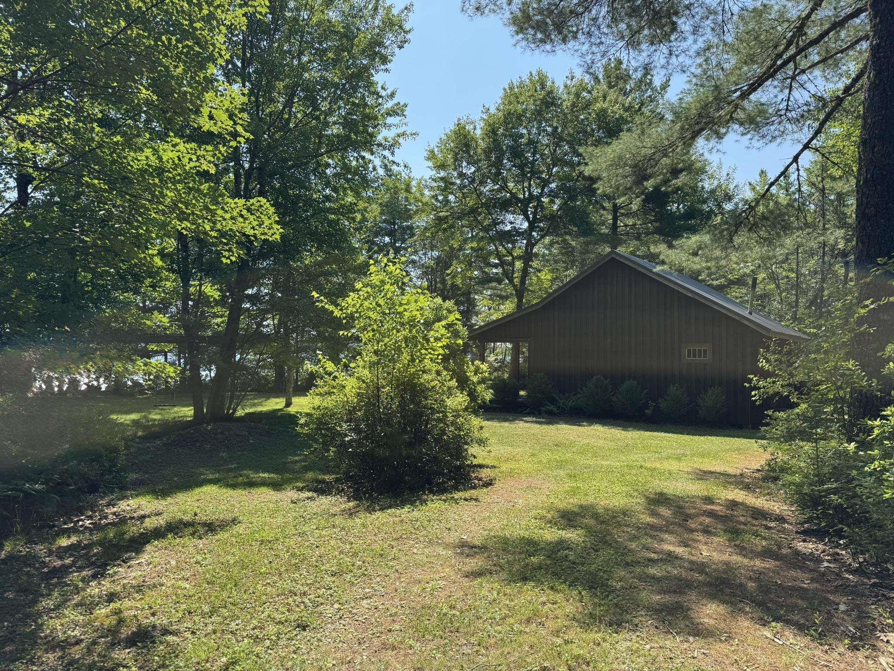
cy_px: 336
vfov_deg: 56.8
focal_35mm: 24
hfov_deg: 71.6
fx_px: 620
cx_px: 447
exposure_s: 1/2041
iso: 80
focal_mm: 6.76
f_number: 1.78
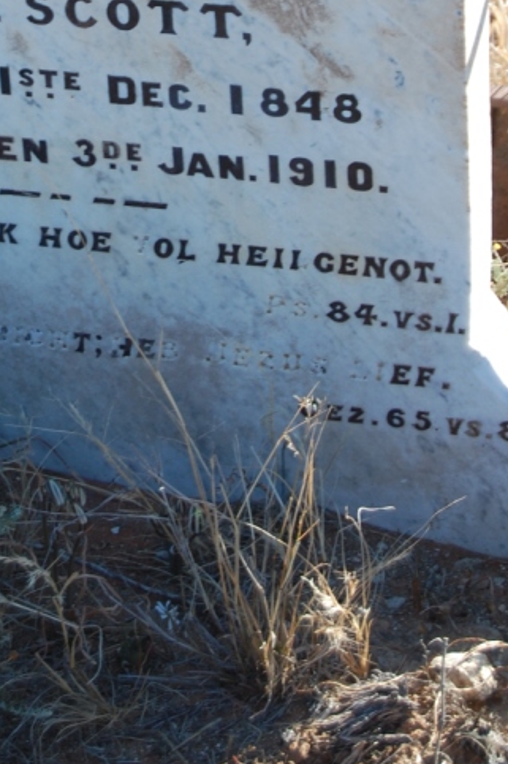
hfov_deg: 7.8
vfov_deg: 11.6
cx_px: 123
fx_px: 3713
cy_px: 6
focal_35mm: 175
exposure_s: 1/160
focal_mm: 55
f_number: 6.3
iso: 200
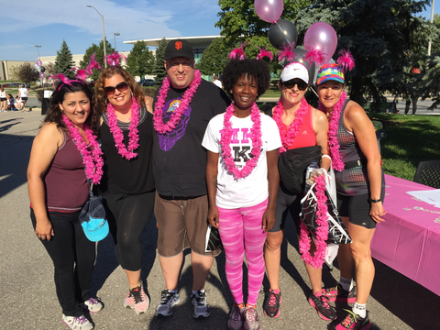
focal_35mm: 29
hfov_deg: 61.7
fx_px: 369
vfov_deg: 48.2
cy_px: 165
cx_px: 220
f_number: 2.2
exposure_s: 1/1799
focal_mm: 4.15
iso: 32
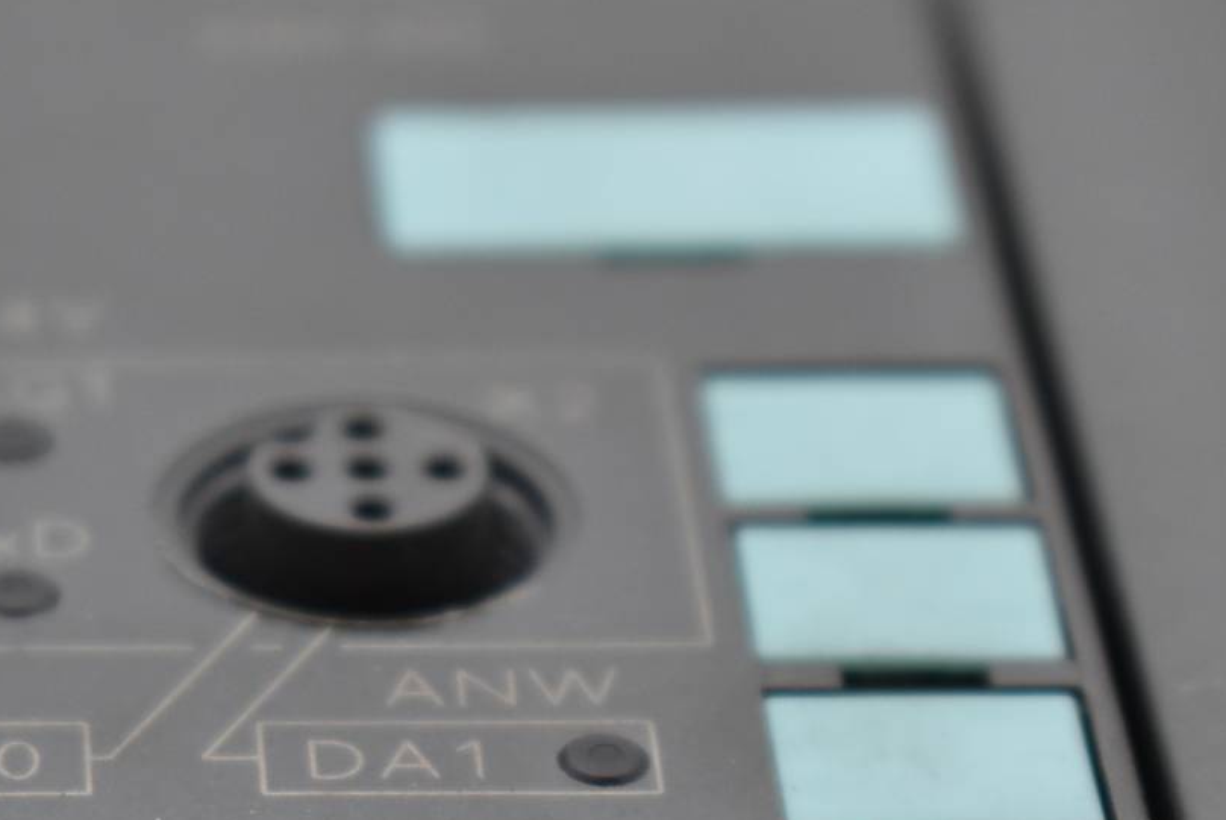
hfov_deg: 9.3
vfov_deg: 6.2
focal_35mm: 220
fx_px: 7510
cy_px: 723
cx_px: -5
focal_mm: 55
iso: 400
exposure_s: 1/160
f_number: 6.3
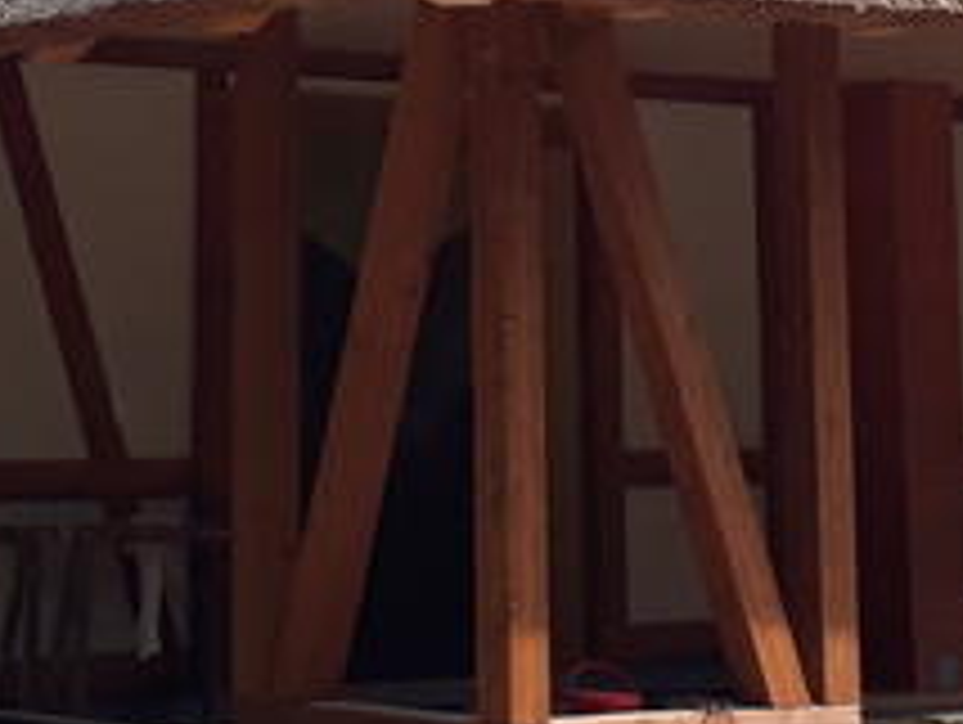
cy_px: -135
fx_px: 2284
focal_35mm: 82
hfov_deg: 23.7
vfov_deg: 17.2
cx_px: 333
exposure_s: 1/723
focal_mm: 3.6
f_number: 1.9
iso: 40
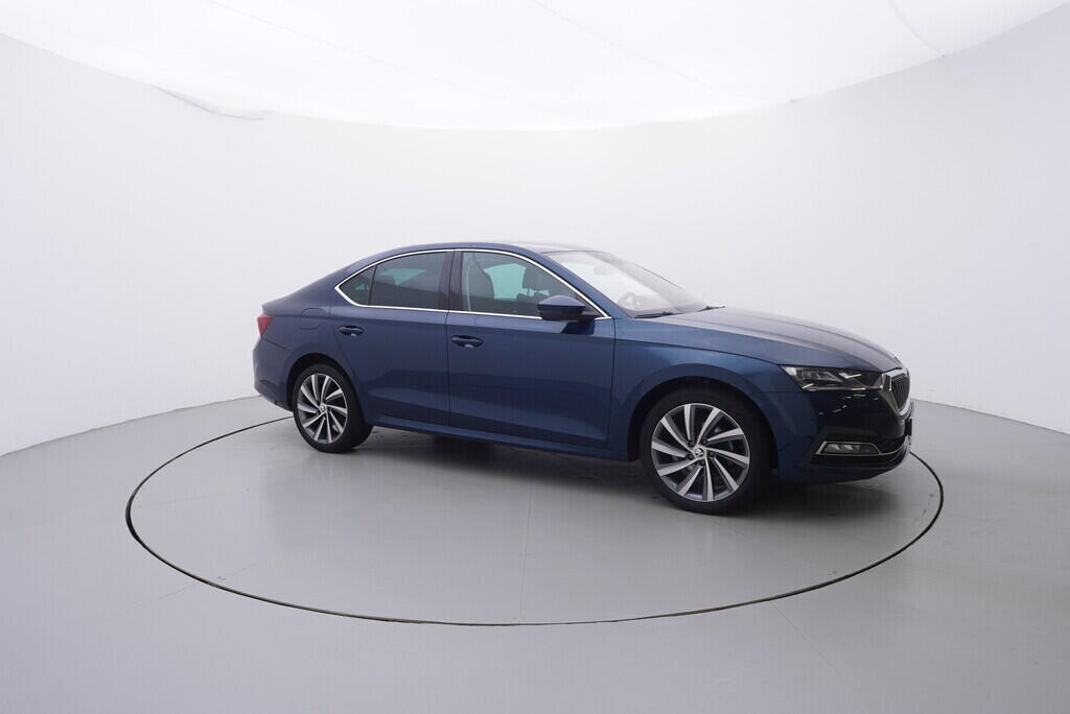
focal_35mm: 22
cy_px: 357
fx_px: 669
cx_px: 535
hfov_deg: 77.3
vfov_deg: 56.2
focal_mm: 15
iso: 200
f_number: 5
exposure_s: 1/80
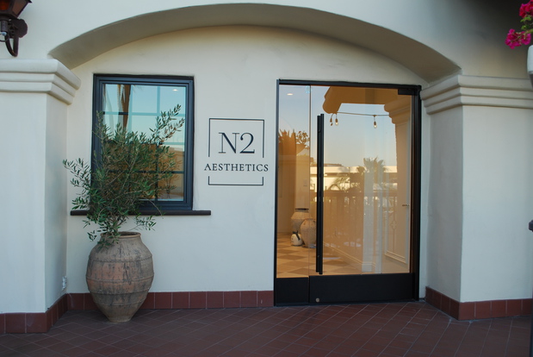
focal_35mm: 30
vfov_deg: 43.7
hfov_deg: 61.9
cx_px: 266
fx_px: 445
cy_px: 178
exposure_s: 1/60
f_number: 5
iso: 200
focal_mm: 20
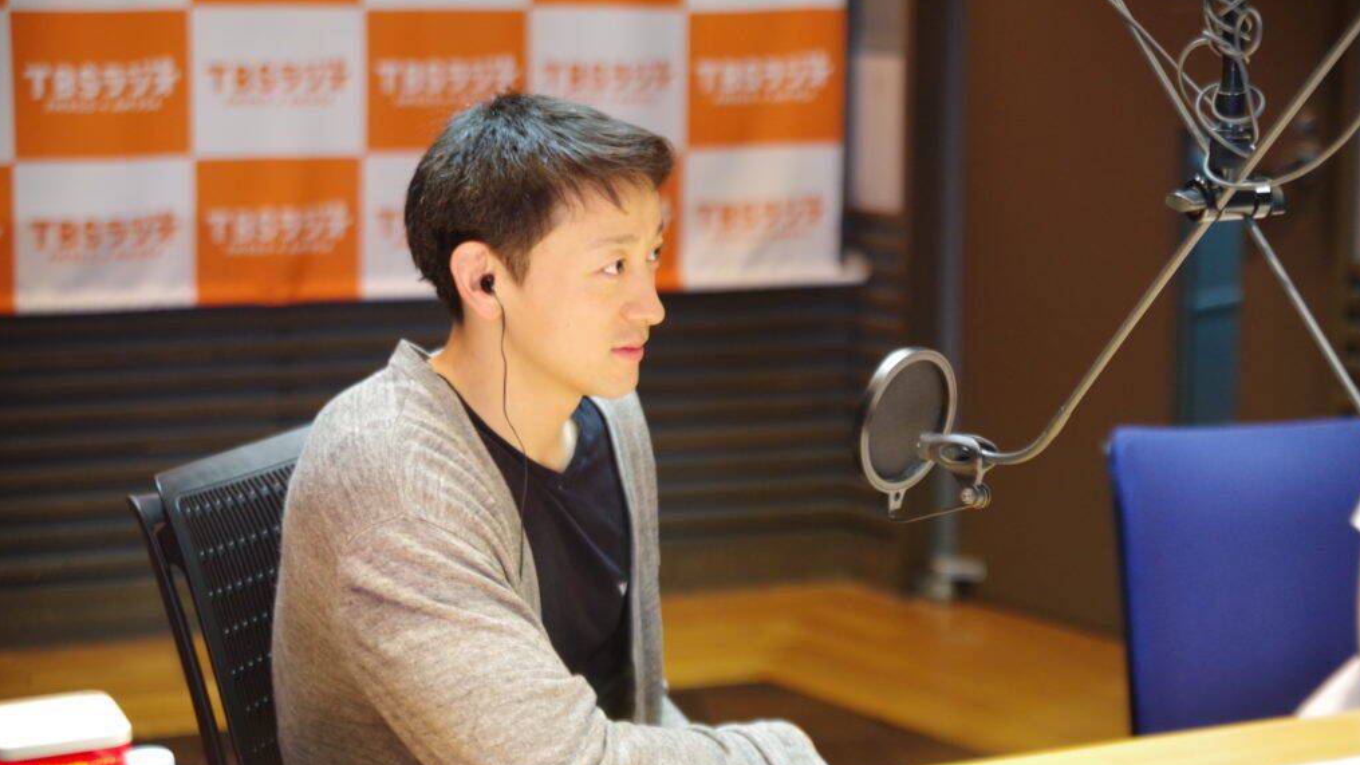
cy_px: 316
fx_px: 2669
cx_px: 683
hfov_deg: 28.6
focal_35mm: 74
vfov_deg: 16.3
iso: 1600
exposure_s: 1/80
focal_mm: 70
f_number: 2.8
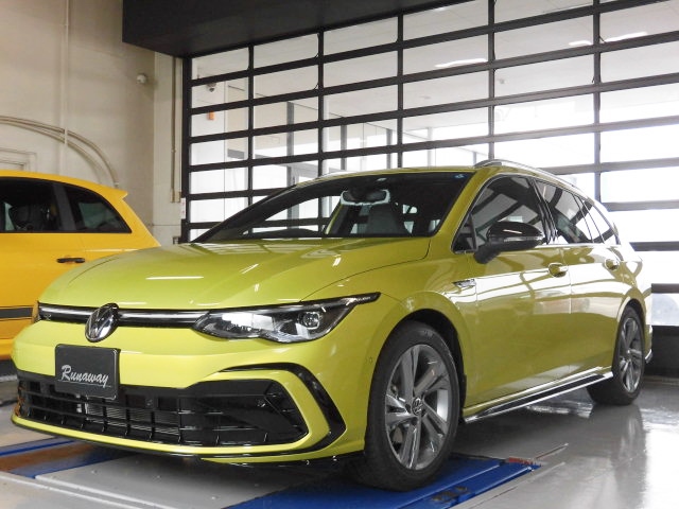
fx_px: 843
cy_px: 254
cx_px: 340
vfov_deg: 33.6
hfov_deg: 43.9
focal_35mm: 43
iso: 200
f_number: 3.8
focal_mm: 7.72
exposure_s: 1/50
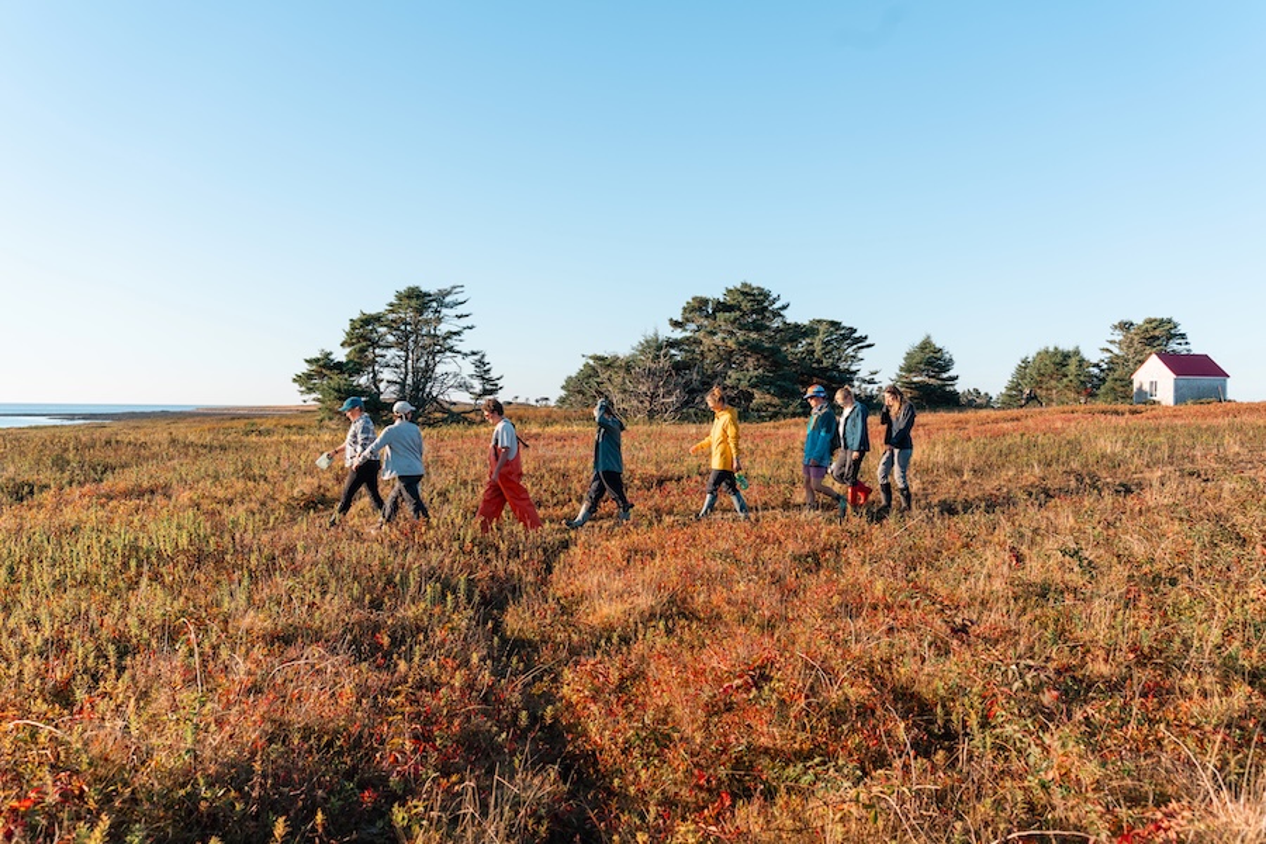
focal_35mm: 29
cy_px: 422
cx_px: 633
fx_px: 1020
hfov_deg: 63.7
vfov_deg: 45.0
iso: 100
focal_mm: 29
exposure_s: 1/500
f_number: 5.6
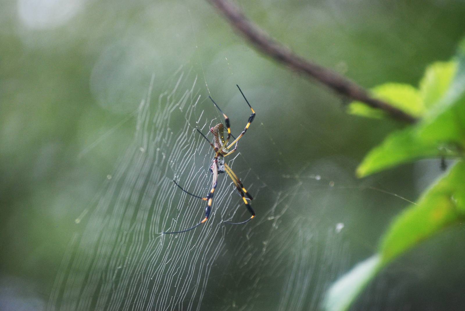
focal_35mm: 255
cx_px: 232
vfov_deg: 5.4
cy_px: 156
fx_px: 3298
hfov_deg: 8.1
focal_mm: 170
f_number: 4.5
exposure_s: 1/160
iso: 400
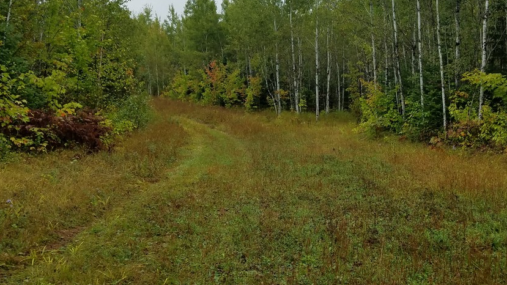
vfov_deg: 29.0
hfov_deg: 48.5
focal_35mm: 41
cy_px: 129
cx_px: 342
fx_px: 551
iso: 50
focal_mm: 4.2
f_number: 1.7
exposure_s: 1/491
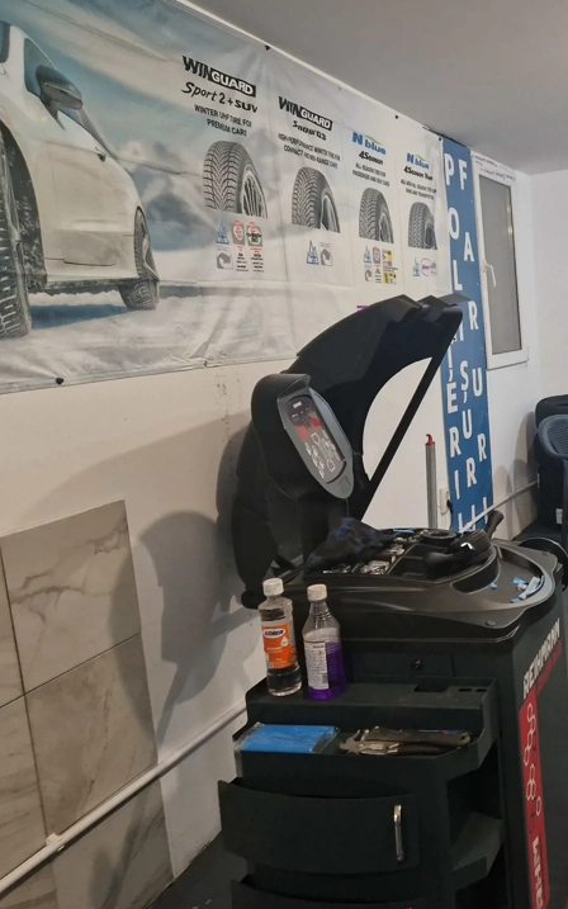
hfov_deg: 33.2
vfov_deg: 56.7
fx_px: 842
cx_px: 604
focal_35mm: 34
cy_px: 442
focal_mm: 5.4
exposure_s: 1/100
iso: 320
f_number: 1.8
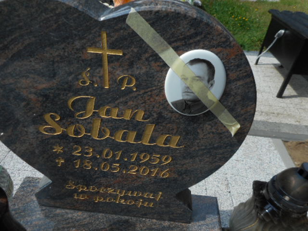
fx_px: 222
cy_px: 116
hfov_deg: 69.4
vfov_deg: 54.9
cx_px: 154
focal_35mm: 25
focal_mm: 4.5
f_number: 3.7
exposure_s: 1/800
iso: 80
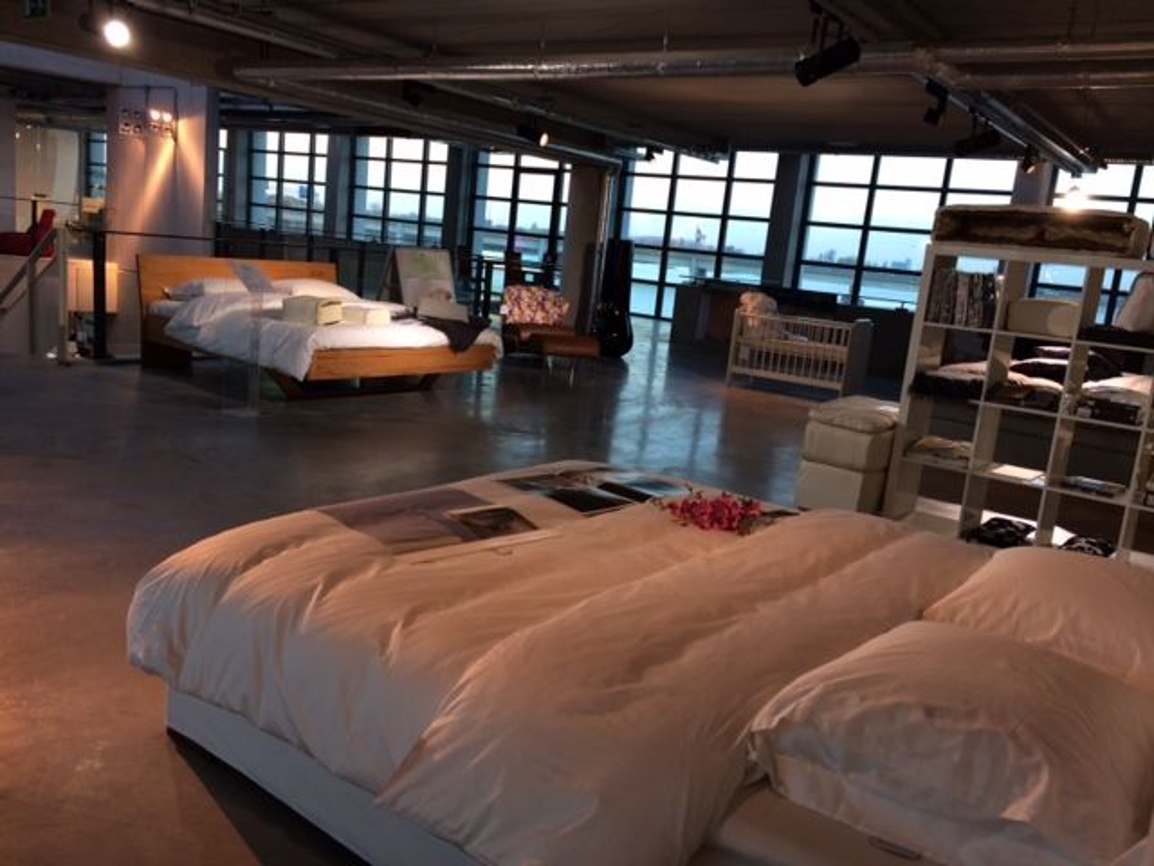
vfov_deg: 46.8
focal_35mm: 30
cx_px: 577
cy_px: 433
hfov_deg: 60.0
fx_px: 1000
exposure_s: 1/33
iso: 50
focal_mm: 4.12
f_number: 2.2
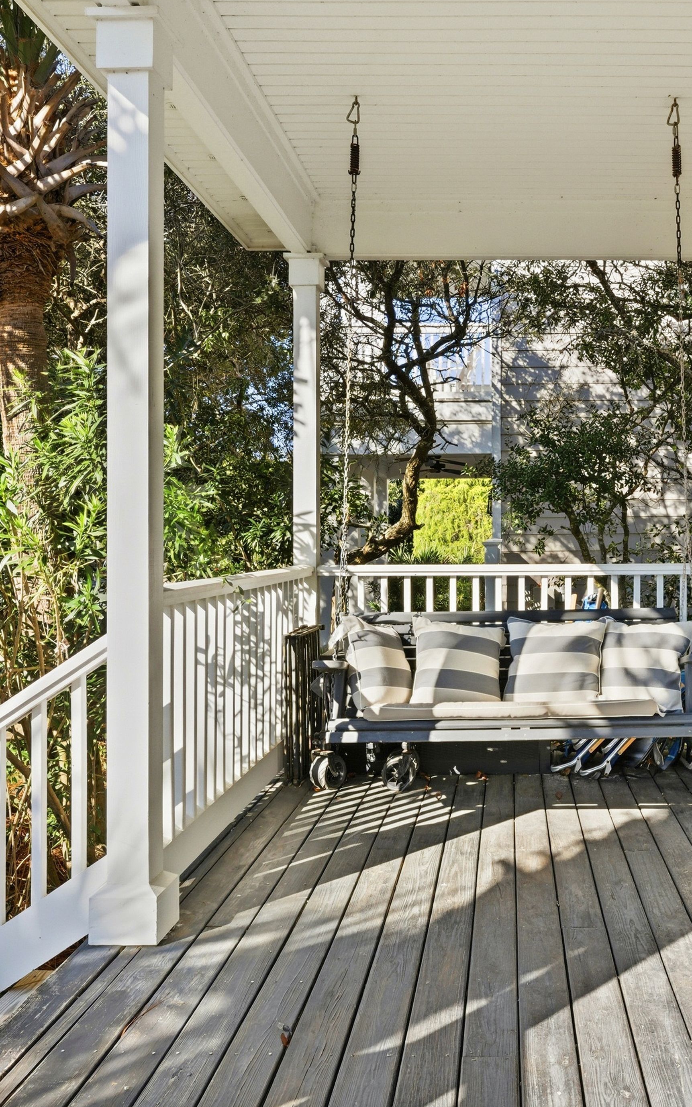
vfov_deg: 57.7
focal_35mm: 33
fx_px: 1005
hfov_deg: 37.1
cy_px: 539
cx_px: 519
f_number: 16
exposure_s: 1/1250
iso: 400
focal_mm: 21.2
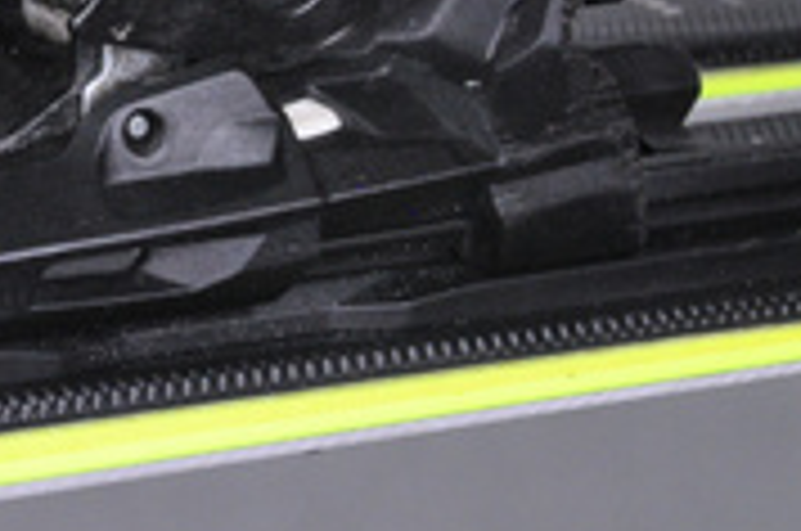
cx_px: -144
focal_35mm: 250
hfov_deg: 8.2
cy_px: -29
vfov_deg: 5.5
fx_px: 5552
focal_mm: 66
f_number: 9.5
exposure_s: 1/125
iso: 3200
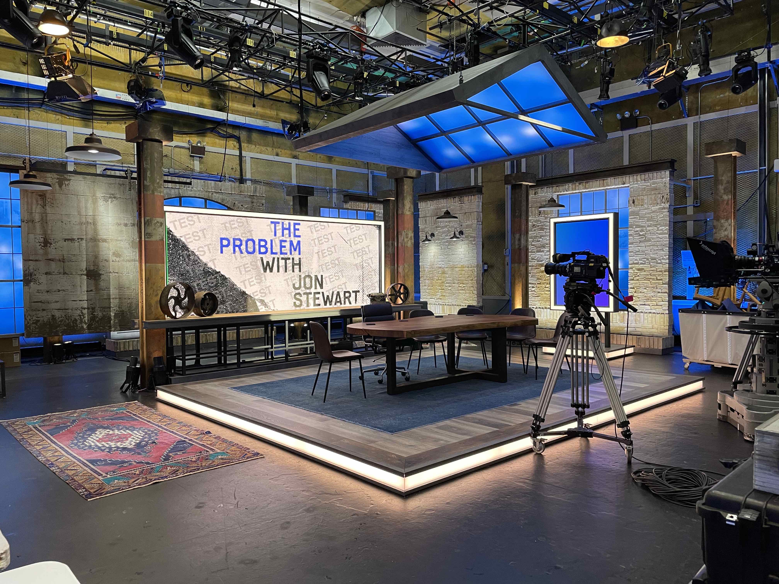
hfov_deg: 67.3
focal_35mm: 26
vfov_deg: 53.1
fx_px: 585
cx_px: 390
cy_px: 292
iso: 160
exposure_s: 1/59
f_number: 1.6
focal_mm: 4.2
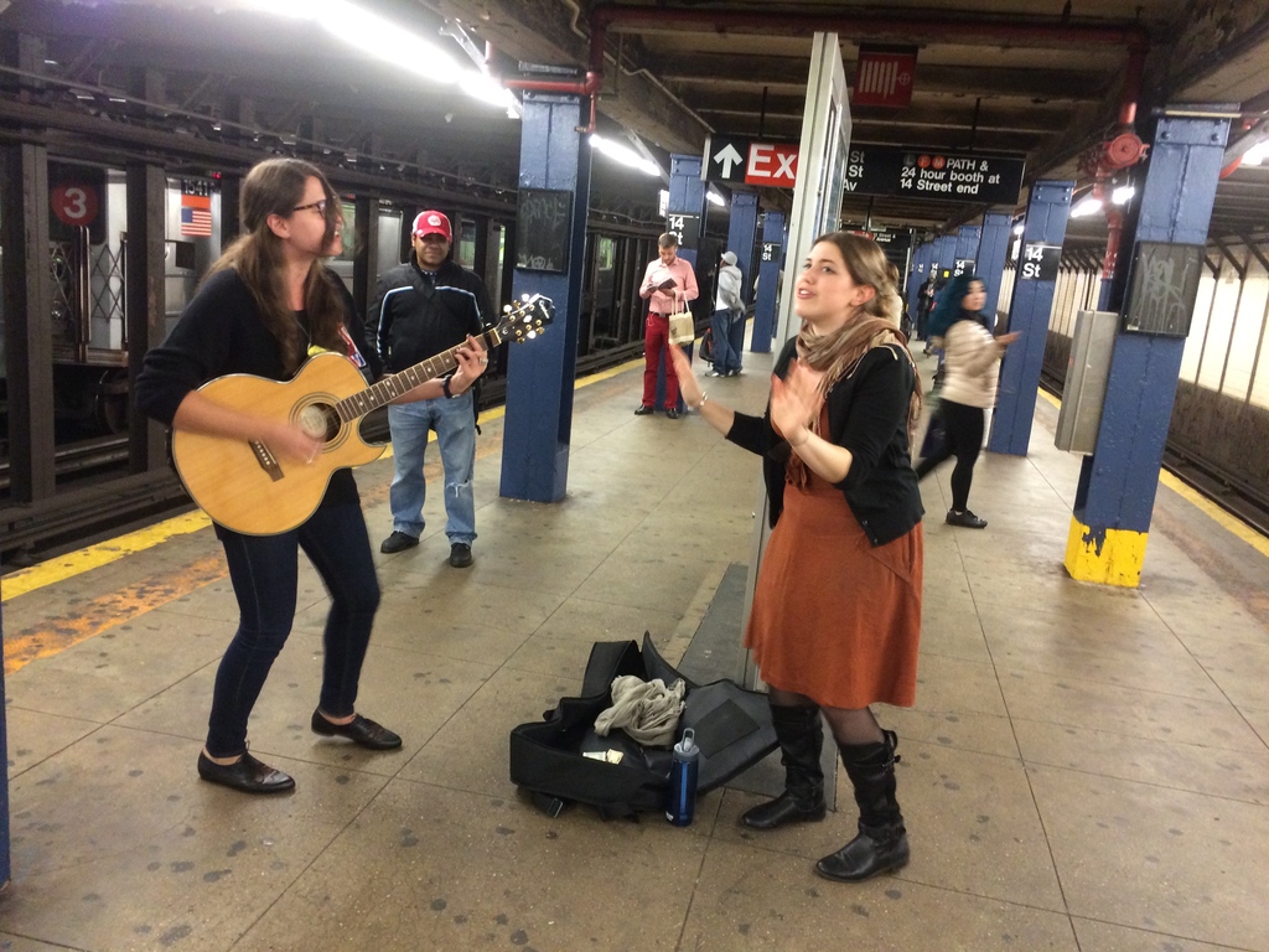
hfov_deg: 60.0
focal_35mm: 30
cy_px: 476
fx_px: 1100
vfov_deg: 46.8
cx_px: 634
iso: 320
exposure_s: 1/15
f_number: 2.2
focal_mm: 4.12
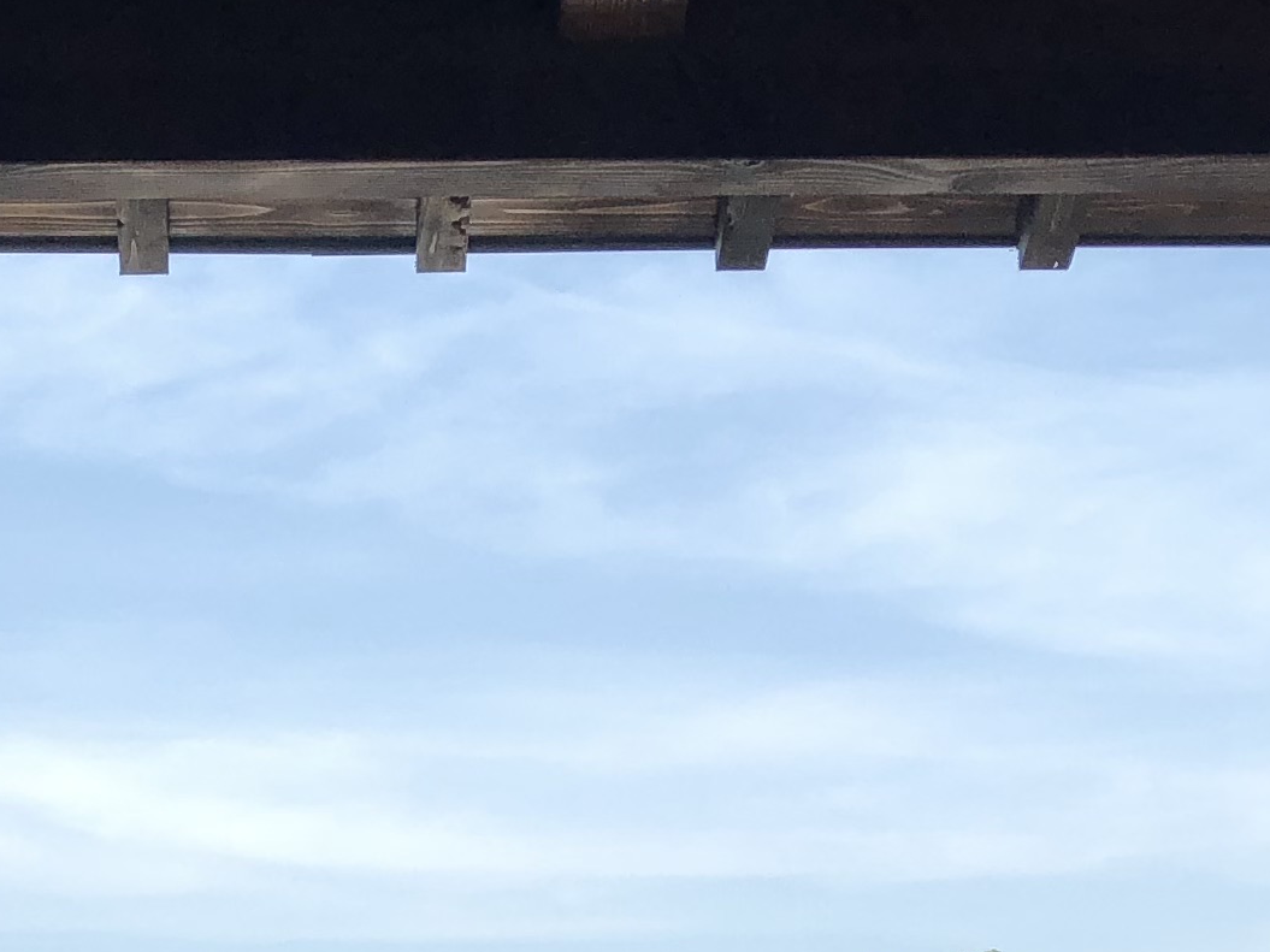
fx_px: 3925
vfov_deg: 13.1
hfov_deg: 18.0
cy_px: 1401
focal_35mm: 107
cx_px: 63
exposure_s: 1/1116
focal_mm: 4
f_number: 1.8
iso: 20
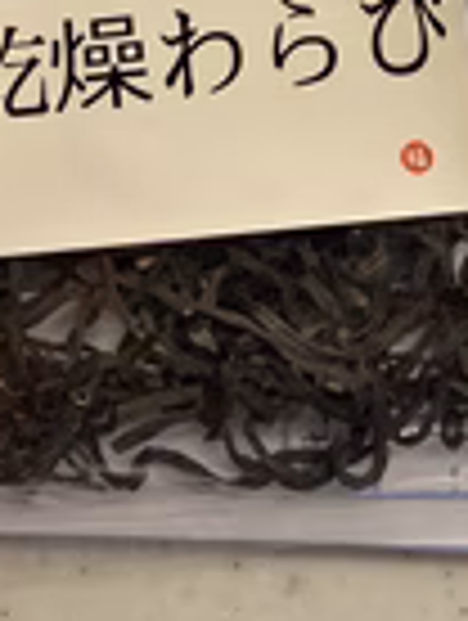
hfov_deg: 18.3
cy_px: -220
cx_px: 266
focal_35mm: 81
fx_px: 1456
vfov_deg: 21.4
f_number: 1.8
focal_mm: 3.99
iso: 80
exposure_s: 1/50
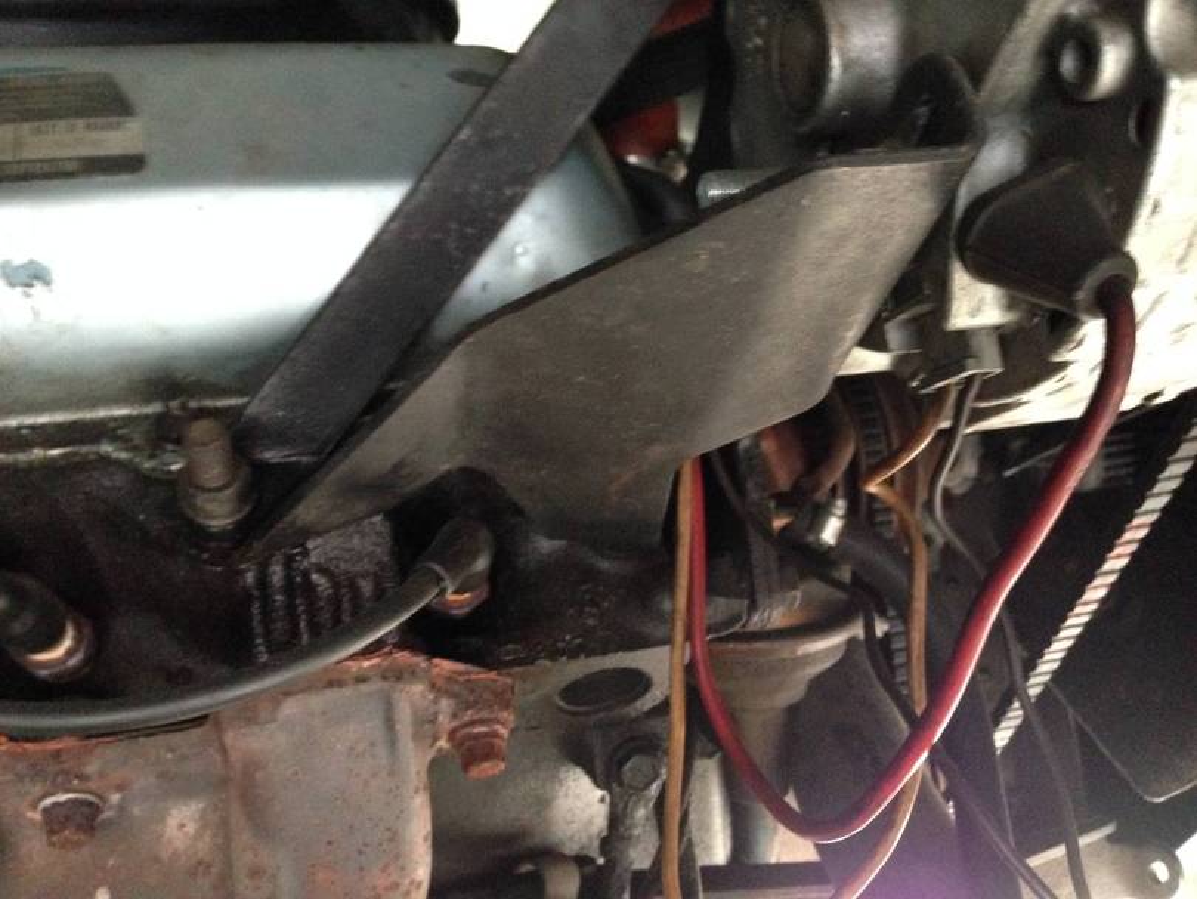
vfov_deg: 43.0
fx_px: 1141
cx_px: 598
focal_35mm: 33
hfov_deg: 55.3
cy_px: 450
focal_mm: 4.12
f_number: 2.4
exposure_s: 1/15
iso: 640
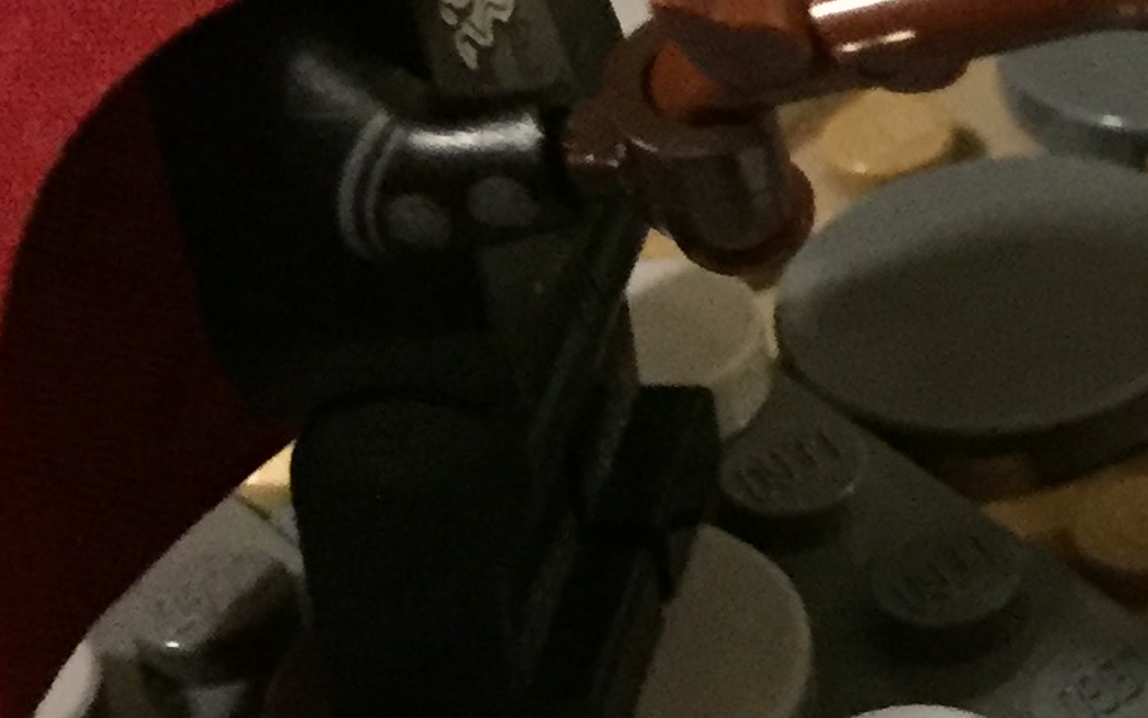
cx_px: 2249
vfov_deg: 9.8
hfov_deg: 13.6
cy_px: -51
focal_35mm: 132
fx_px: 4130
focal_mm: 4.15
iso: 250
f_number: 2.2
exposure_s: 1/15
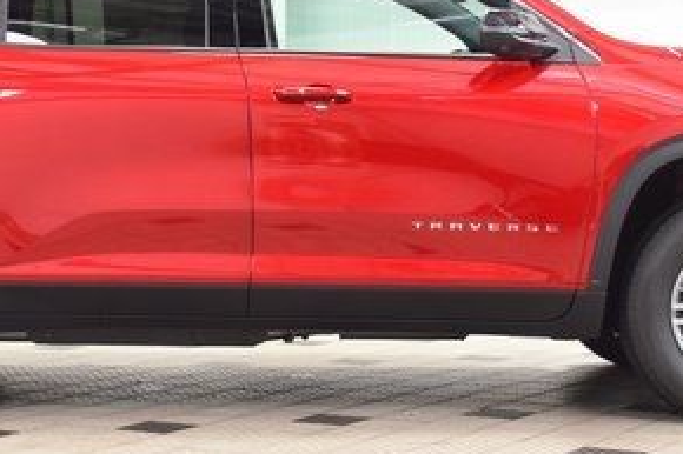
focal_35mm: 96
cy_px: 152
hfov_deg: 21.2
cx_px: 261
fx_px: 1822
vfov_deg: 14.2
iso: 1600
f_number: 6.3
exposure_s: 1/30
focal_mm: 29
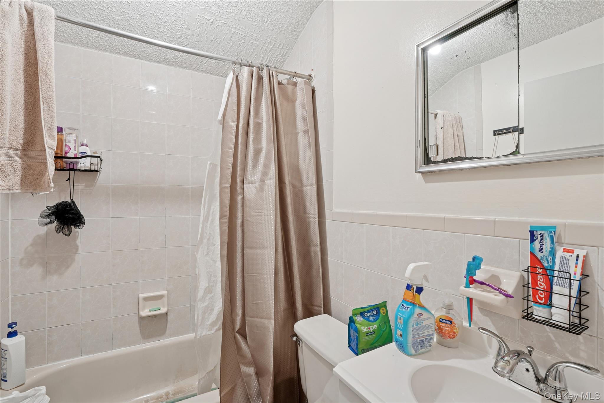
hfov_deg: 96.7
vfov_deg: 73.7
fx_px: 268
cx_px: 302
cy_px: 202
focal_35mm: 16
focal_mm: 16
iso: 100
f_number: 11
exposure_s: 1/1.67
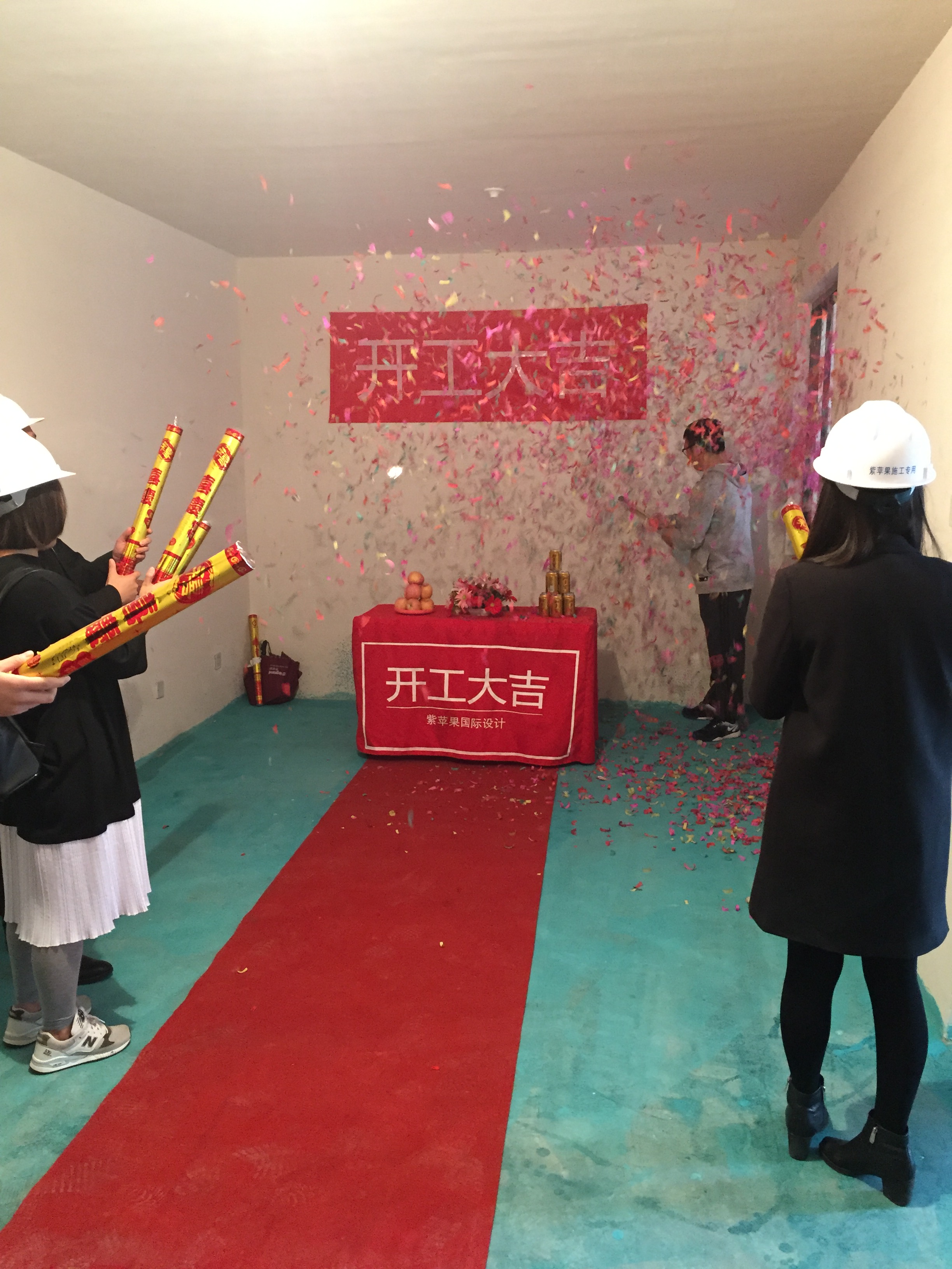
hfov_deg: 48.2
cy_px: 634
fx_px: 1063
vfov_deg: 61.7
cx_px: 476
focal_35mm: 29
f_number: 2.2
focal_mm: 4.15
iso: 250
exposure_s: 1/20
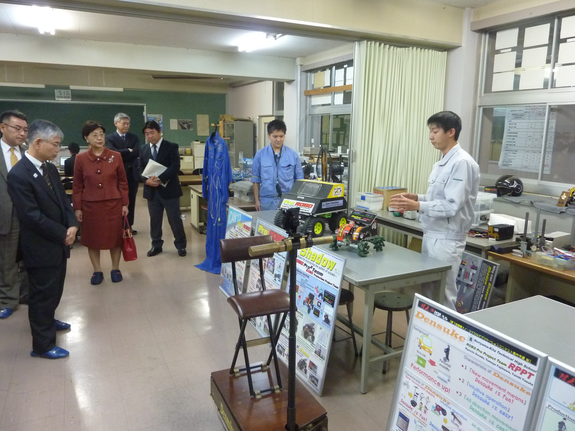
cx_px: 288
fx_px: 415
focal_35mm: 25
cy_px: 216
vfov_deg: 54.9
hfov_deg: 69.4
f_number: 3.3
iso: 400
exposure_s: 1/25
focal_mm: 4.1
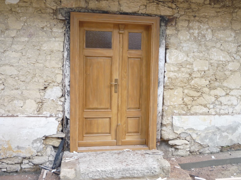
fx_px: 258
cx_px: 121
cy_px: 90
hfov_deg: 50.1
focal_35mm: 37
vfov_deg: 38.7
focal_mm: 5.2
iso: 100
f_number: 3.3
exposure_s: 1/80
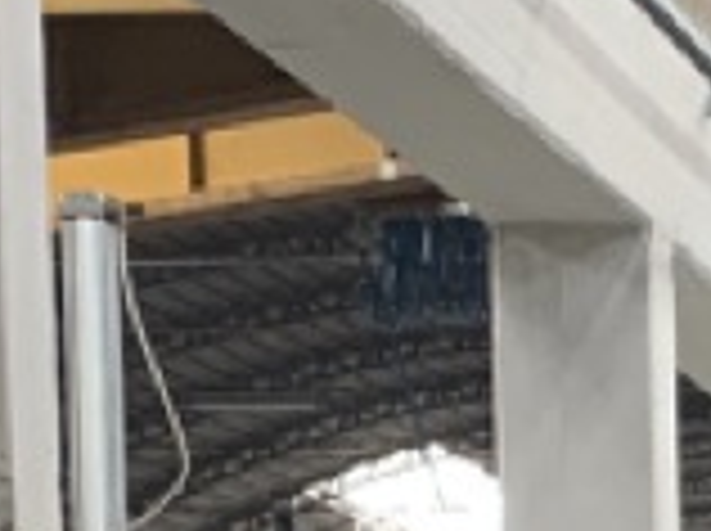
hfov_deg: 8.7
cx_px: 1584
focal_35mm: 211
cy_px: 1598
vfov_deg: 6.4
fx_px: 4327
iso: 100
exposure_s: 1/74
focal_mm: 4.25
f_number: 1.8
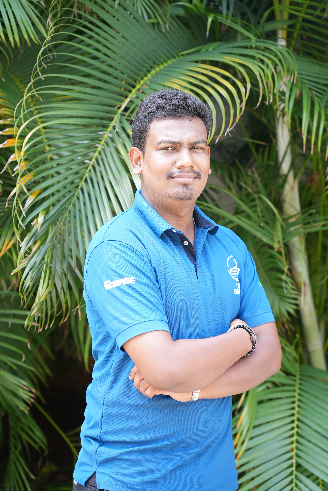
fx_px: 1105
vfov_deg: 25.0
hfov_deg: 16.9
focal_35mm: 81
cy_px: 246
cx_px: 164
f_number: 4
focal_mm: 81
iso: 200
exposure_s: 1/50
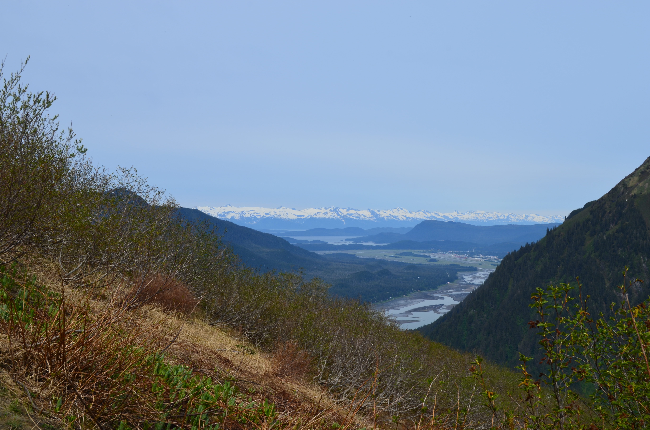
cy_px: 215
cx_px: 325
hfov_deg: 41.2
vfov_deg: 28.0
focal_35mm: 48
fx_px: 865
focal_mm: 32
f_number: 13
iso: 100
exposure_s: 1/200
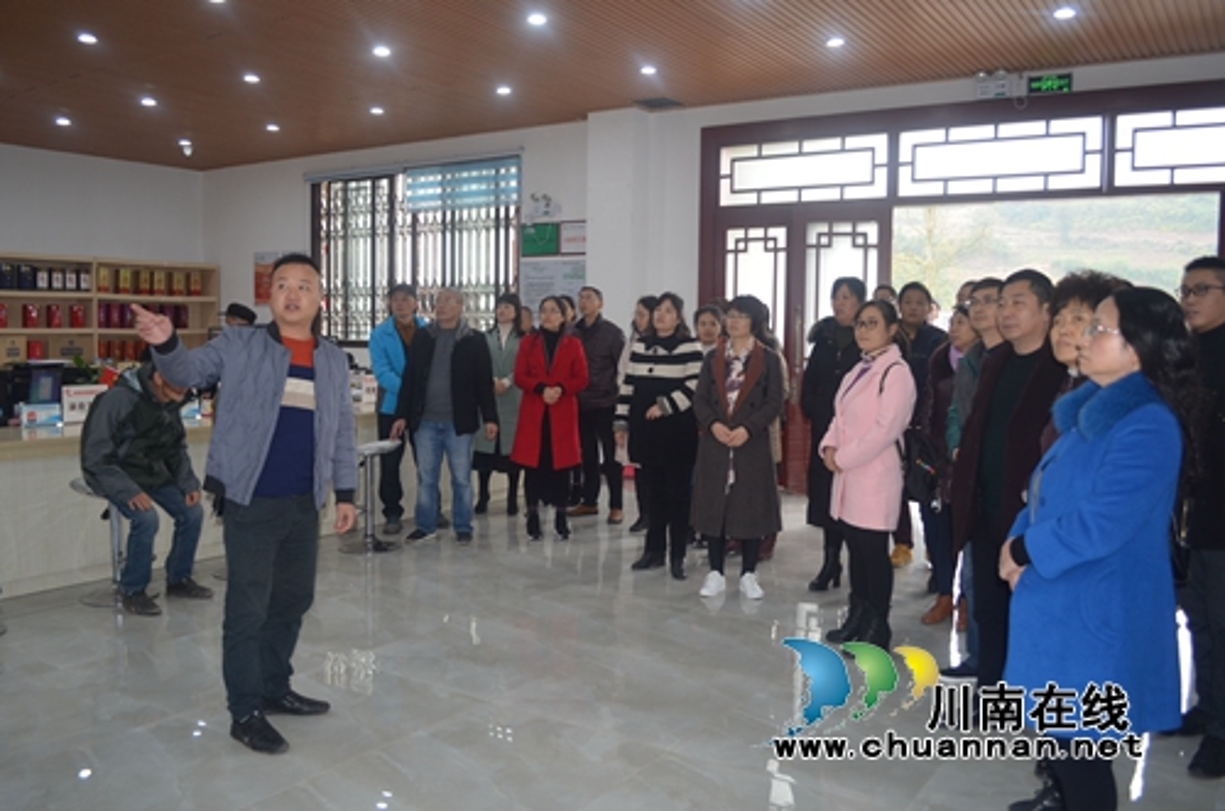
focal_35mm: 30
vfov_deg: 43.4
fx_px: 1019
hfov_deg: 62.0
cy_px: 406
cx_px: 612
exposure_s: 1/80
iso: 400
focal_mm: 20
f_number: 3.8
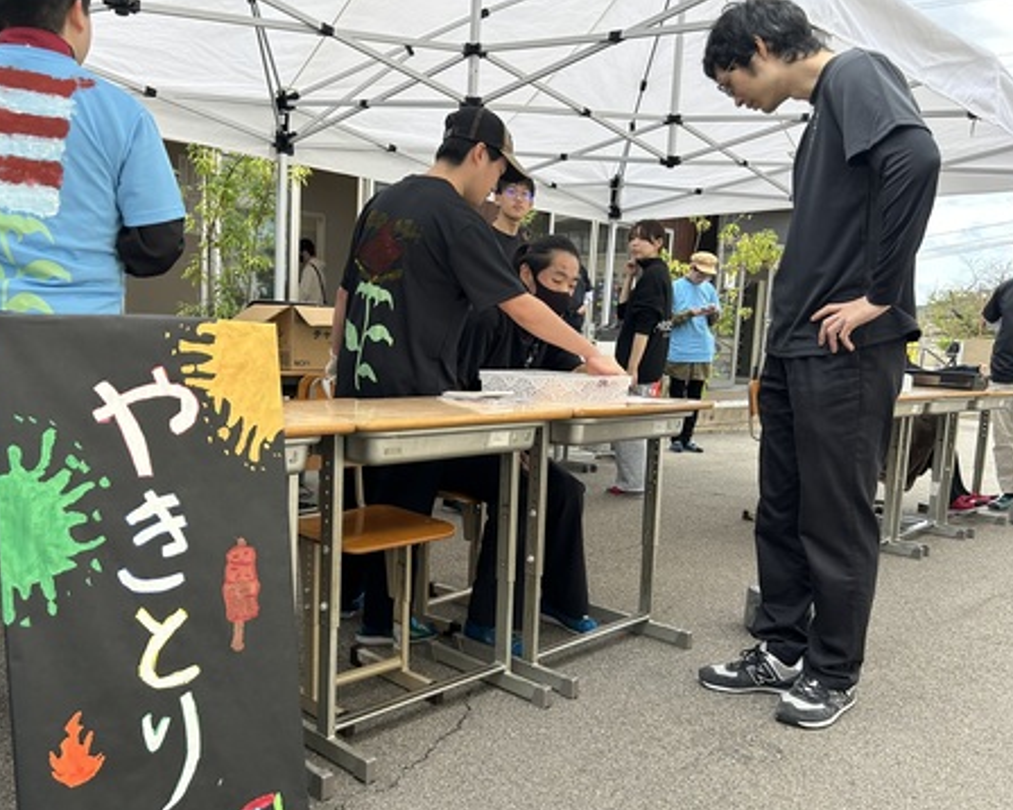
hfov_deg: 60.3
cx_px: 443
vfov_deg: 49.9
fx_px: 869
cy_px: 428
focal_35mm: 29
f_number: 1.5
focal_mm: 5.7
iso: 50
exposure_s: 1/493
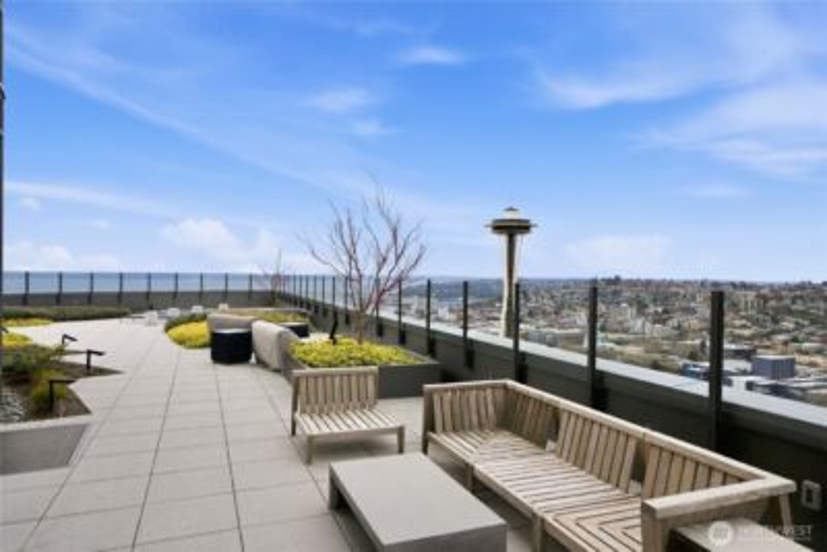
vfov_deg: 57.3
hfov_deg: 78.6
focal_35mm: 22
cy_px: 276
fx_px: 506
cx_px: 414
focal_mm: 22
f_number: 9
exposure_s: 1/160
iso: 400
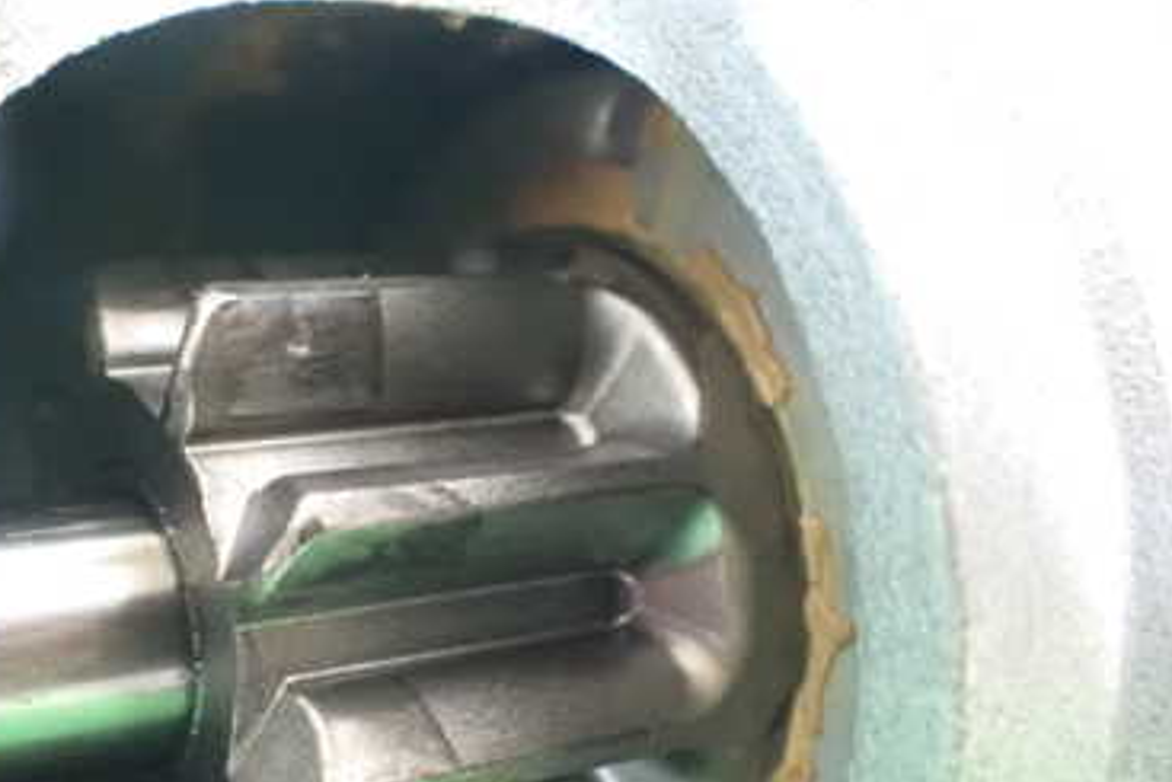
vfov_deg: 26.1
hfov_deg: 38.2
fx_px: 1661
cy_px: 610
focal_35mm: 51
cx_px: 351
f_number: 2.3
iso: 1600
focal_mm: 5.4
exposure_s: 1/30
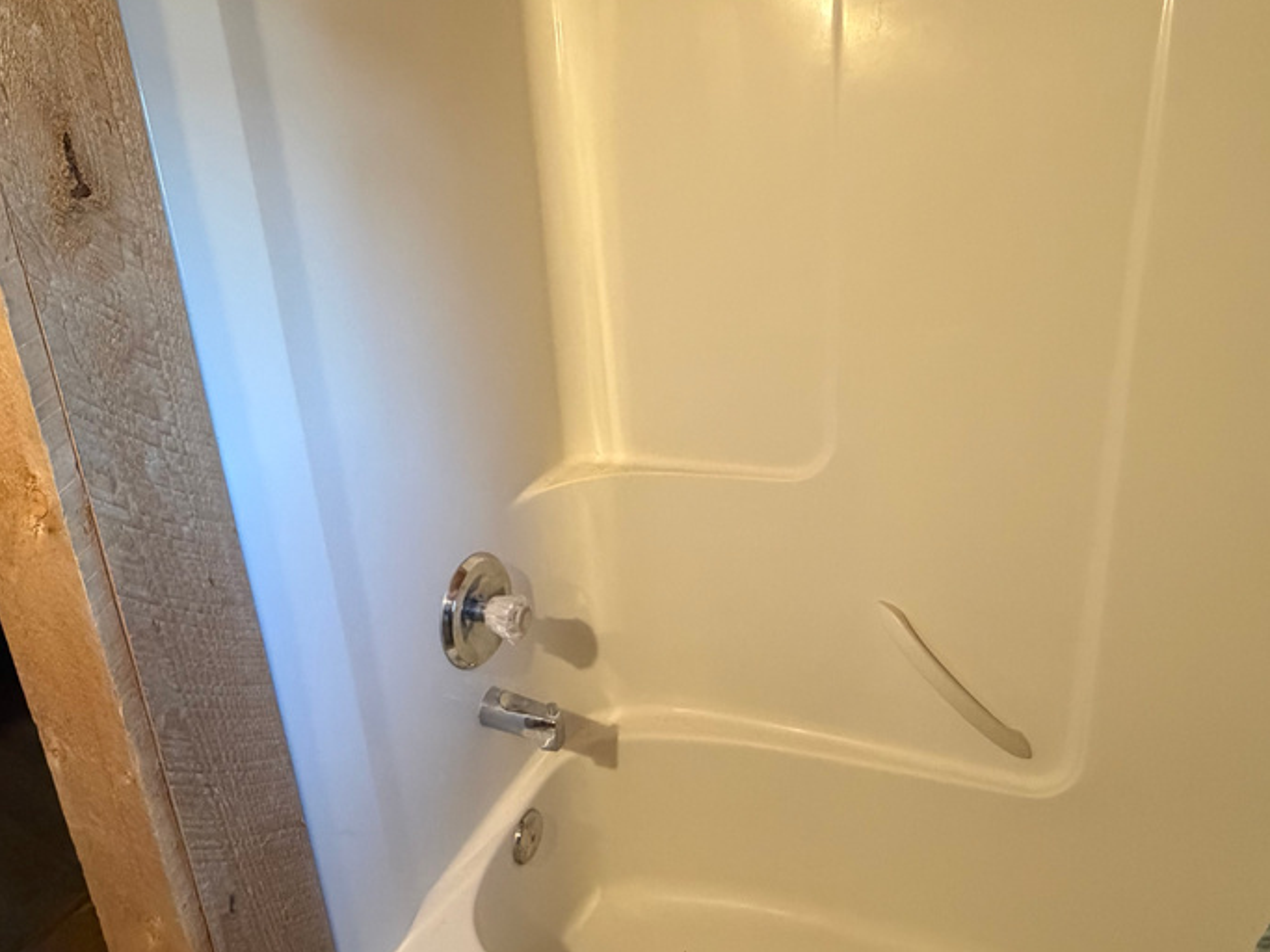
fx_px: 770
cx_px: 591
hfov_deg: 78.9
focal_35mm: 21
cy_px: 418
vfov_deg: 63.2
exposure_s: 1/60
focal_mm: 2.22
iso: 640
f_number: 2.2
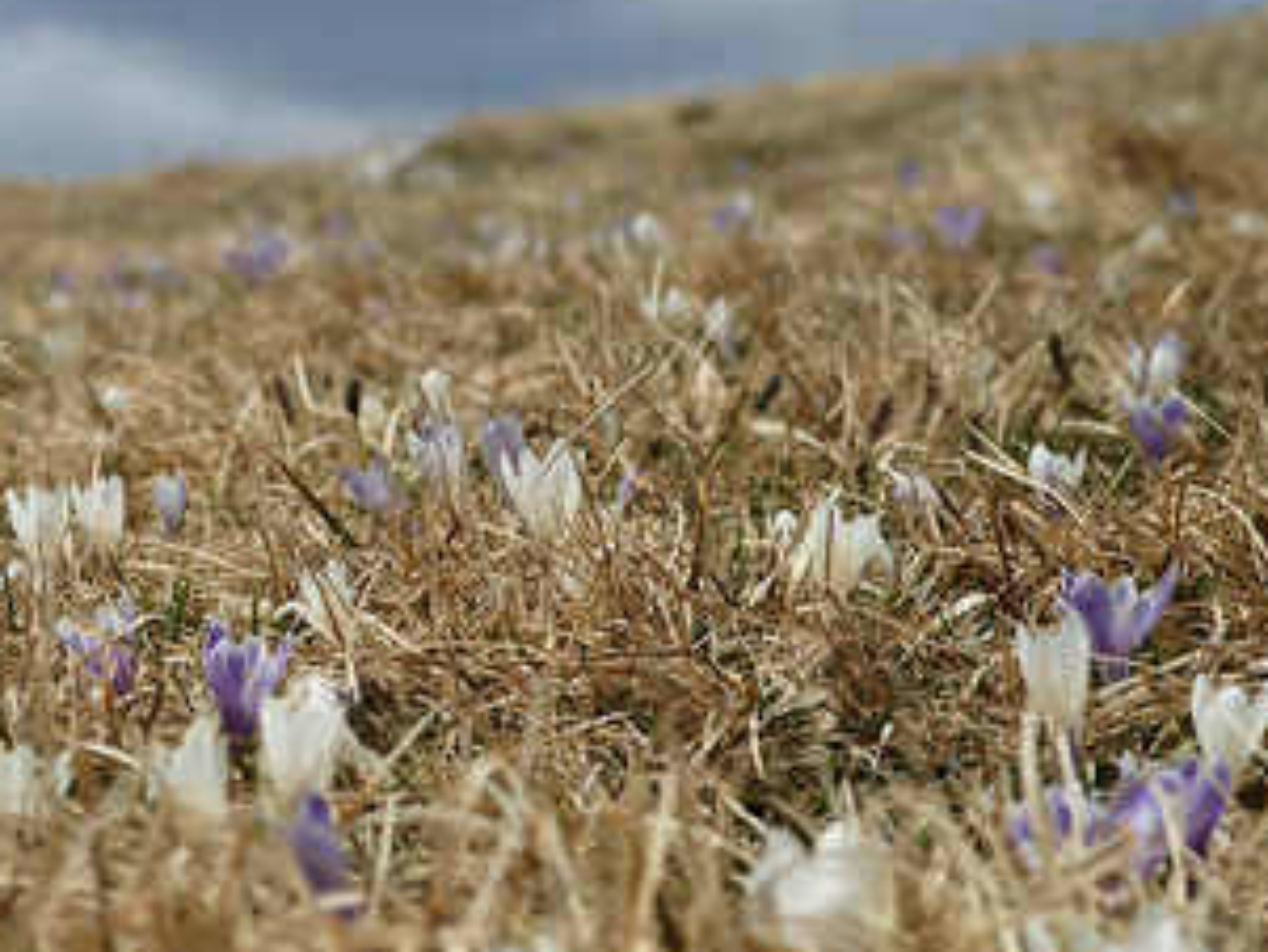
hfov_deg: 14.5
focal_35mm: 134
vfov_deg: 11.1
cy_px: 409
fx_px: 4910
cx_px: 67
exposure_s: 1/400
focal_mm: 70
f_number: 11
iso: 200
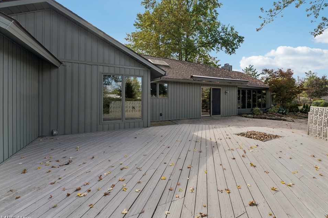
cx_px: 186
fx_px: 146
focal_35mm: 16
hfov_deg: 96.2
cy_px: 101
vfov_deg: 73.6
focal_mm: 14
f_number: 8
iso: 200
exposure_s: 1/200
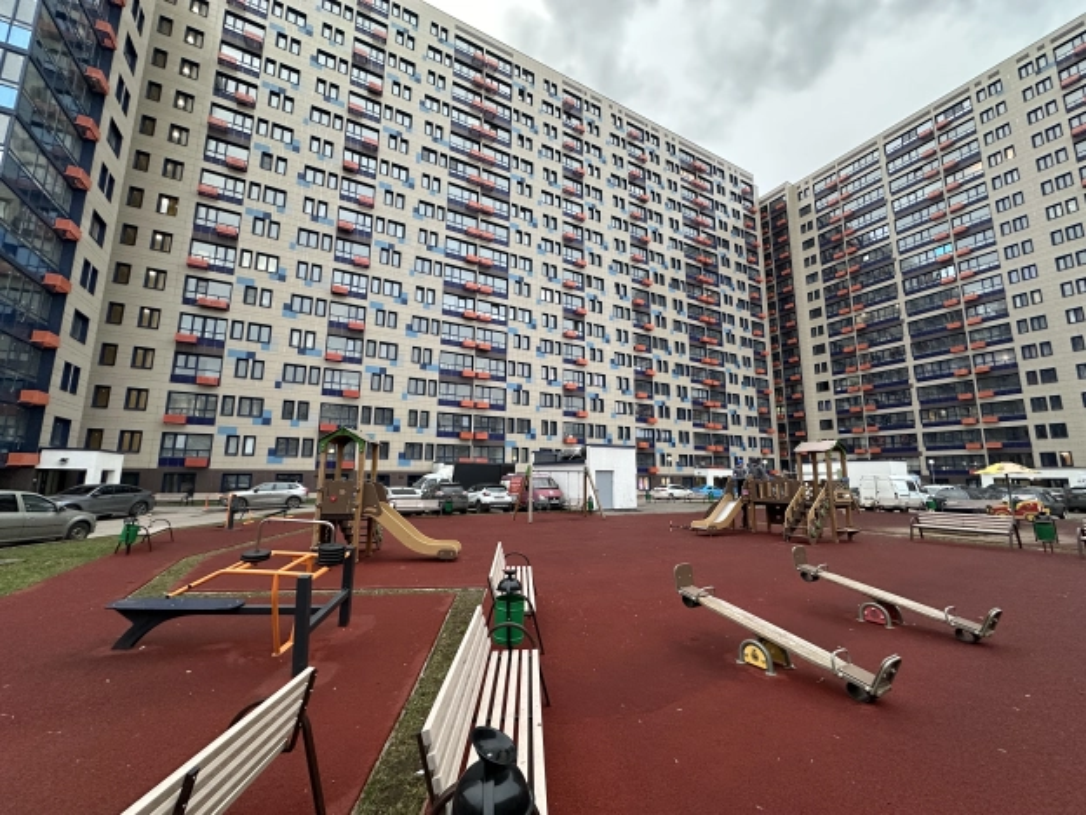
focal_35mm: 14
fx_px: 439
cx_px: 543
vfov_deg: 85.7
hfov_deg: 102.1
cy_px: 408
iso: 200
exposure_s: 1/99
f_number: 2.2
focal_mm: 2.22
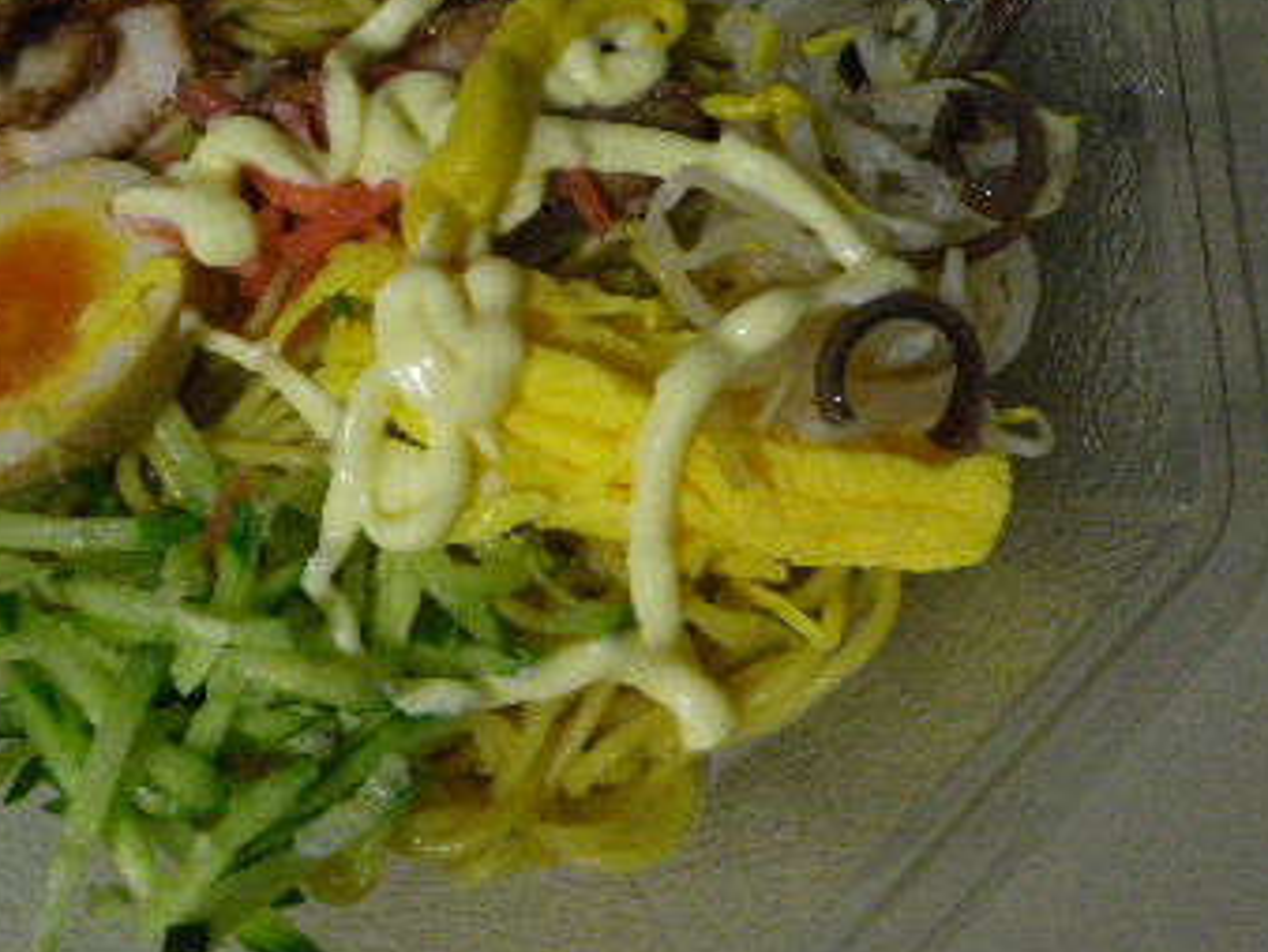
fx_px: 1943
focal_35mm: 53
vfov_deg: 27.4
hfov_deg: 35.8
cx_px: 420
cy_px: 304
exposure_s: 1/60
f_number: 2.6
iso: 400
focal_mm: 4.9
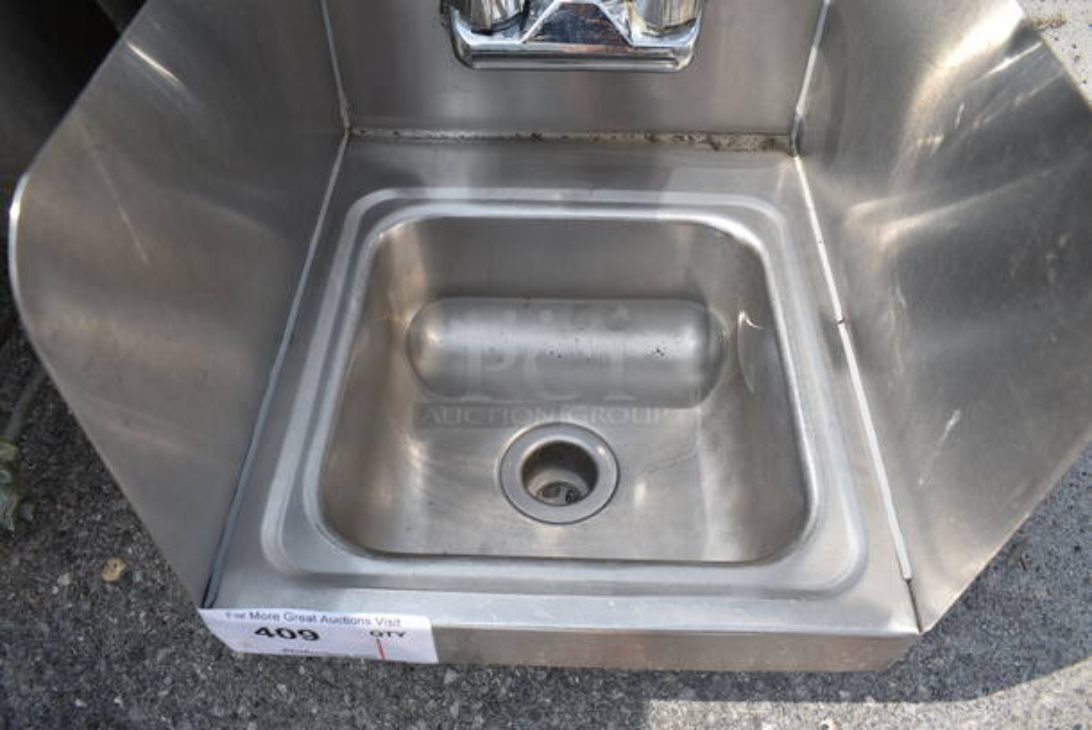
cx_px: 546
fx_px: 820
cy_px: 365
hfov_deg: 67.3
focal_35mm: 27
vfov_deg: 48.0
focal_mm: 18
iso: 200
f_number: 8
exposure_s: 1/640
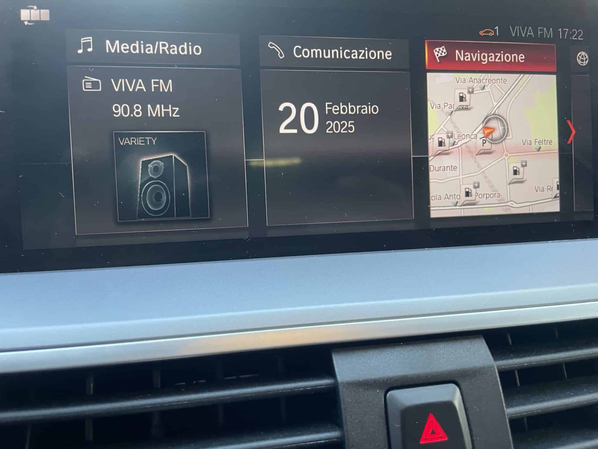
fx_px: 449
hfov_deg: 67.3
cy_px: 224
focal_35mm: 26
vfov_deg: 53.1
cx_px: 299
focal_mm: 4.2
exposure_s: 1/50
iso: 125
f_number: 1.6
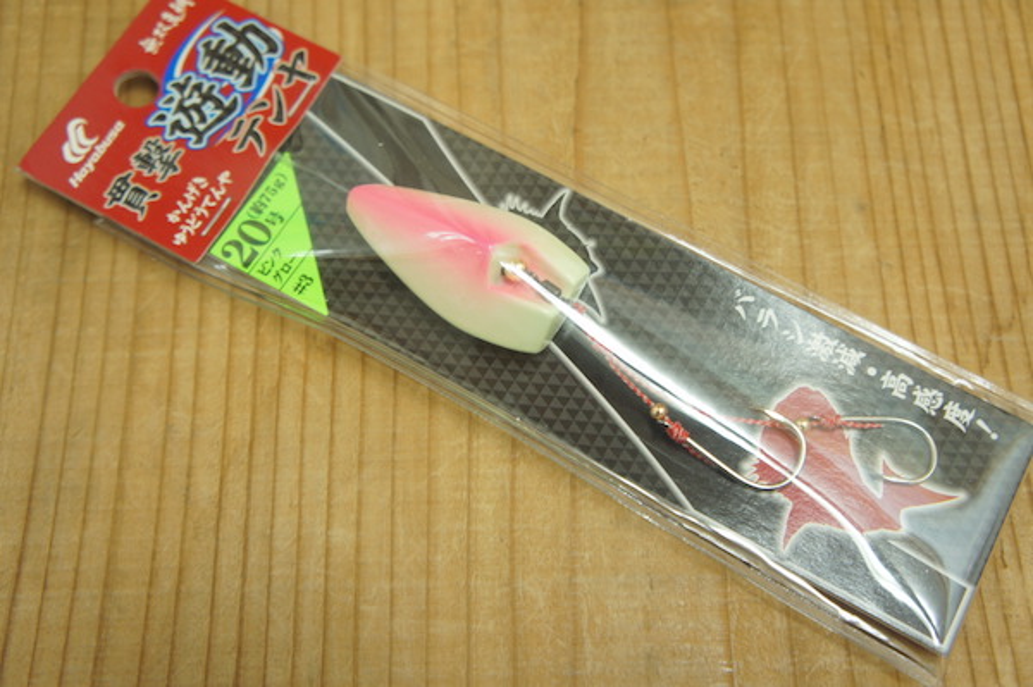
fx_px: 1161
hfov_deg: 48.0
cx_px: 516
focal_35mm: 40
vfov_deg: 33.0
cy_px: 344
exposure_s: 1/15
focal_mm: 27
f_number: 4
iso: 400
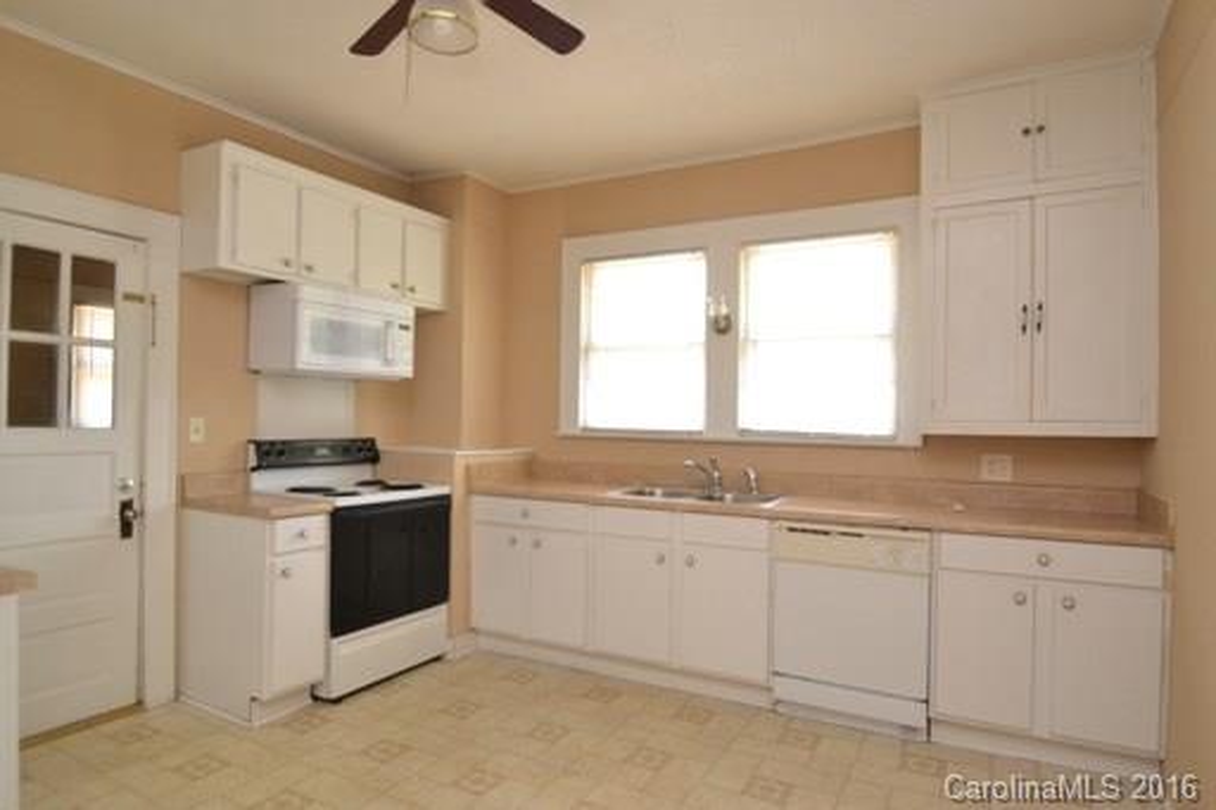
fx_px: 658
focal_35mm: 20
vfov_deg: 63.2
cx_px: 608
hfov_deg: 85.4
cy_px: 405
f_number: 3.8
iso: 640
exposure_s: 1/60
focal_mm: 13
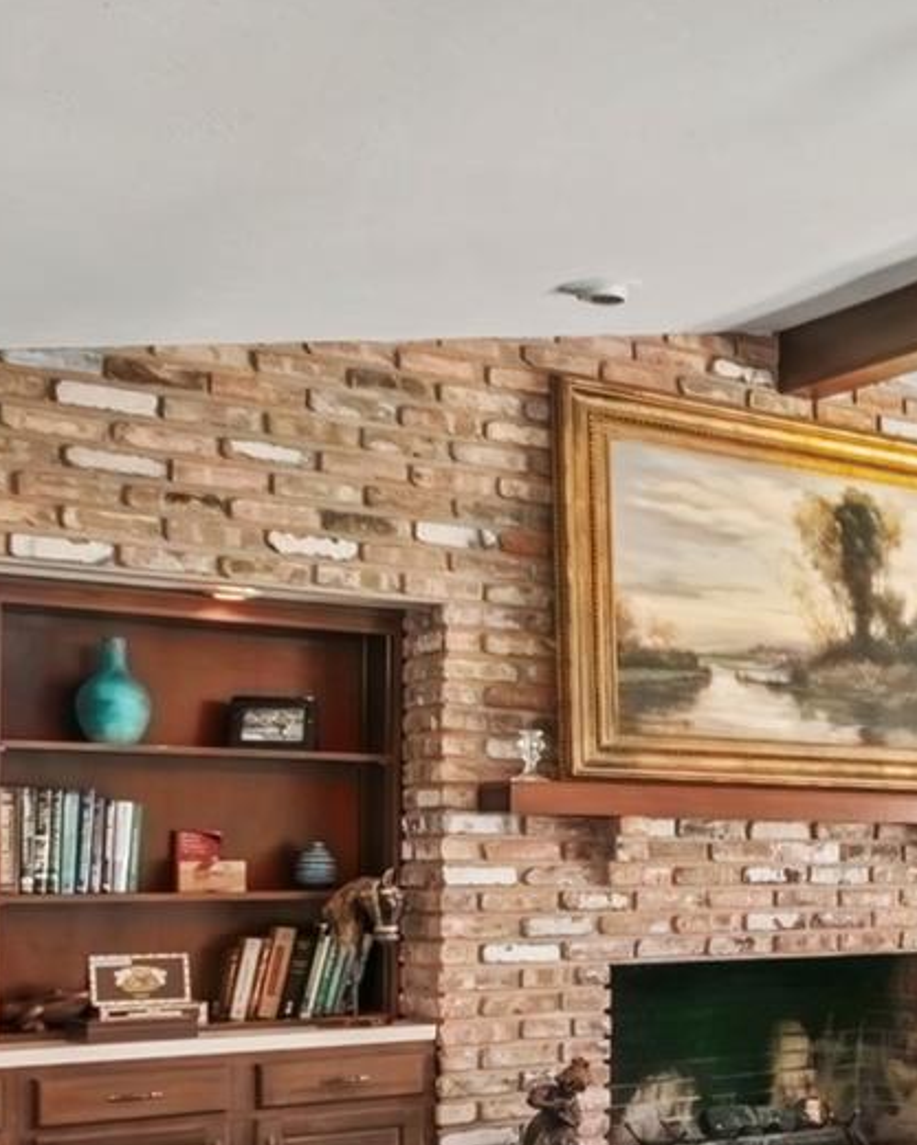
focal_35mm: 50
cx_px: 1627
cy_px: 910
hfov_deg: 21.1
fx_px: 1686
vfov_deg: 36.3
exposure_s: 1/6
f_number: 9
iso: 250
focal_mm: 11.5
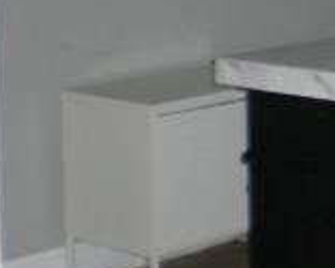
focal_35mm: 152
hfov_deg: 11.7
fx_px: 1508
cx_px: 610
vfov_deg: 10.0
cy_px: -79
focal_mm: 6.3
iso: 200
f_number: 3.1
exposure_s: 1/60
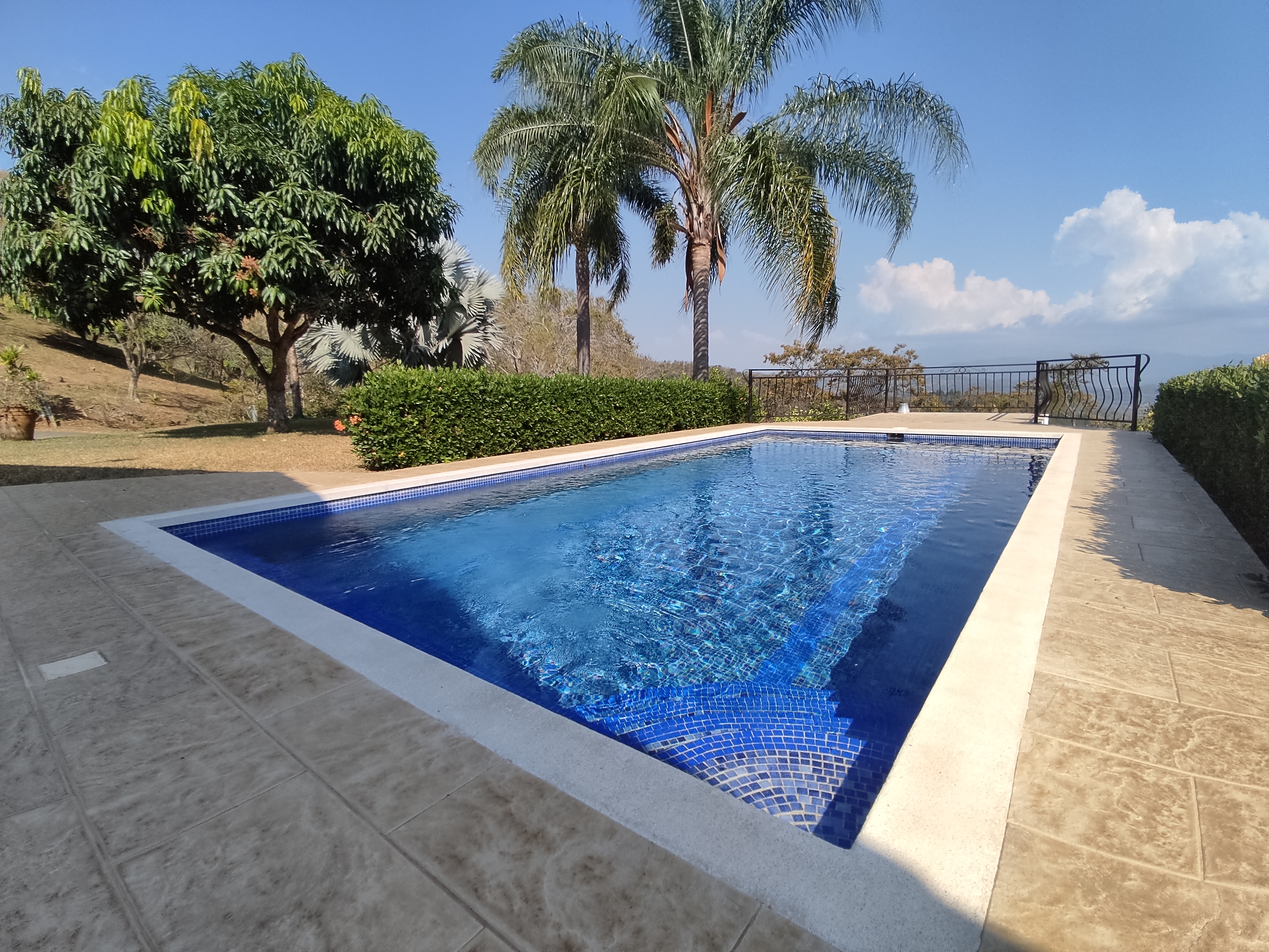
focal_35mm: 15
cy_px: 476
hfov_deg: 98.2
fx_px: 550
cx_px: 634
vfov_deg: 81.7
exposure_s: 1/1332
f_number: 2.2
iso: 51
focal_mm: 1.6
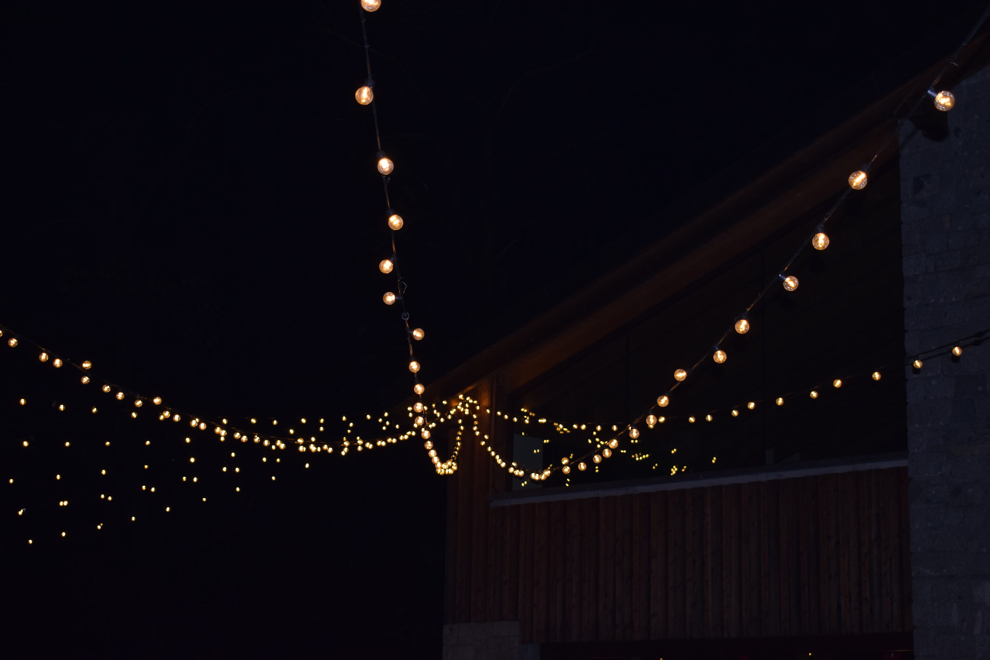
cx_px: 495
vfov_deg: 20.2
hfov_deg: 29.9
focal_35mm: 68
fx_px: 1856
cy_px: 330
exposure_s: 1/80
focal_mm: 45
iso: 560
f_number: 5
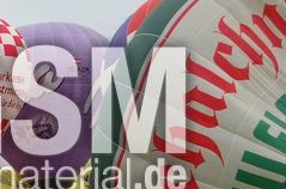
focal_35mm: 177
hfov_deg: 11.5
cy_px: 122
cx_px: -18
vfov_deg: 7.7
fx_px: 1403
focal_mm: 55
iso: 200
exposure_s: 1/160
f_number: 6.3
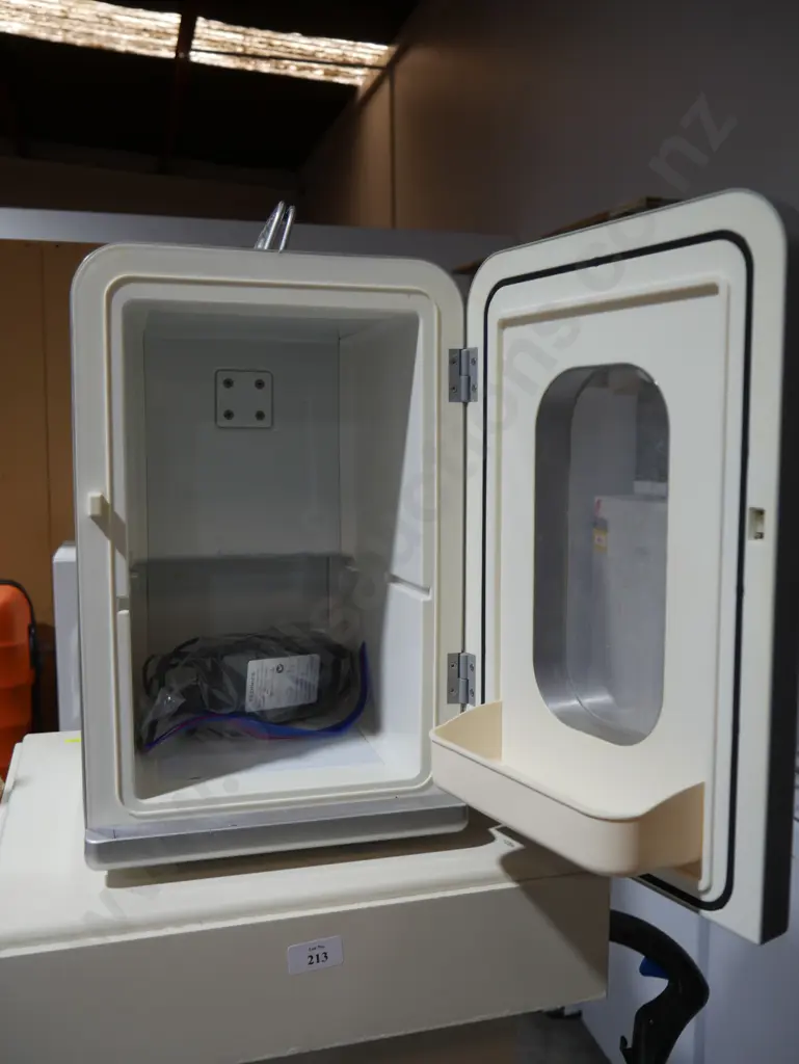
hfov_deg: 44.2
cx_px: 400
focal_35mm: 32
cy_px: 532
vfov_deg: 56.8
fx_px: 984
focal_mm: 16
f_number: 3.6
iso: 200
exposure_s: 1/100
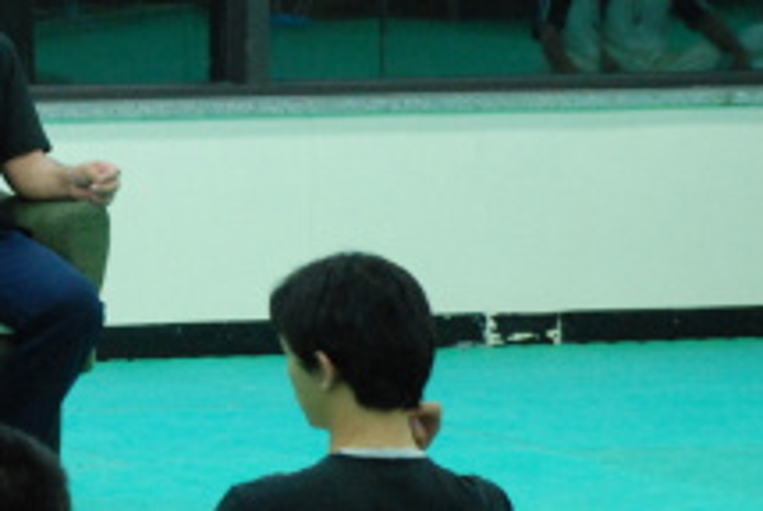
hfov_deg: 7.3
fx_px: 5879
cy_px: 78
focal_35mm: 277
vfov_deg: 5.0
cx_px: -312
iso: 1600
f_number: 5.3
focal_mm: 62
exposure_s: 1/30
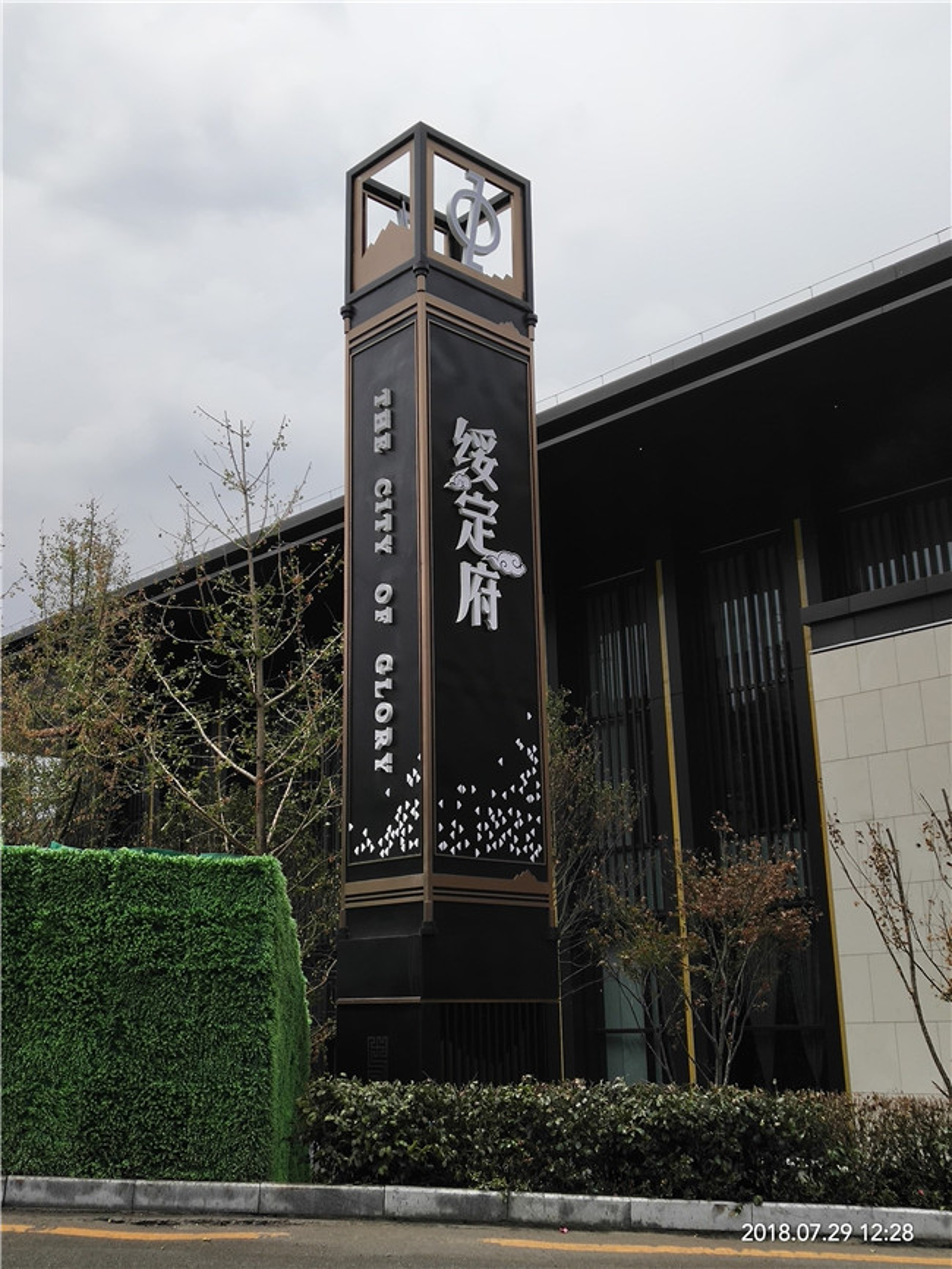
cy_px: 634
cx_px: 476
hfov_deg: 33.6
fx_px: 1576
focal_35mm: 43
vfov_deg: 43.8
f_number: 1.8
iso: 105
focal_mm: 3.95
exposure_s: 1/4296
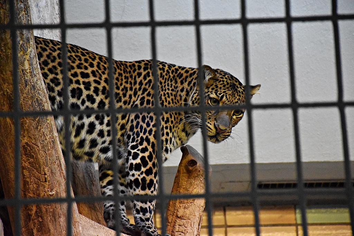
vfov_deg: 6.5
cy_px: 118
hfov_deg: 9.8
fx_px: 2065
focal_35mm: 210
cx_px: 177
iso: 9000
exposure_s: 1/500
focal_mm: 140
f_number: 5.6
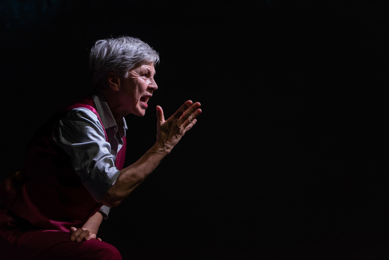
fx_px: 1946
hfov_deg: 11.4
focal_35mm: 180
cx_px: 194
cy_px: 130
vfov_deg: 7.6
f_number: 2.8
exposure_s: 1/250
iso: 1600
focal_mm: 180
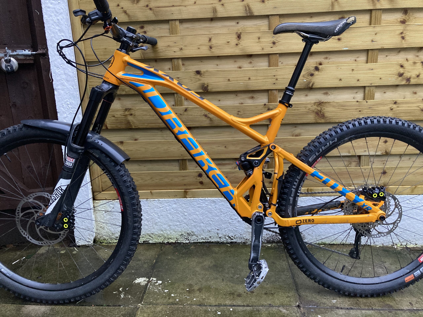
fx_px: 342
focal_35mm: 28
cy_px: 158
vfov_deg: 49.7
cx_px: 212
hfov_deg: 63.4
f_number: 1.8
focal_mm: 3.99
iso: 320
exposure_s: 1/60
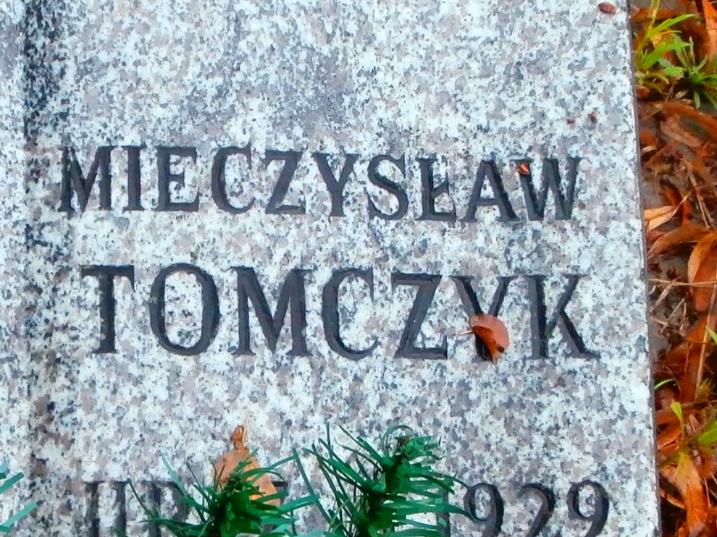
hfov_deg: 17.0
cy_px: 342
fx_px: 2381
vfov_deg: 12.9
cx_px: 199
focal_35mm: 115
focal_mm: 6.67
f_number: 3.9
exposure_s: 1/60
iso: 200
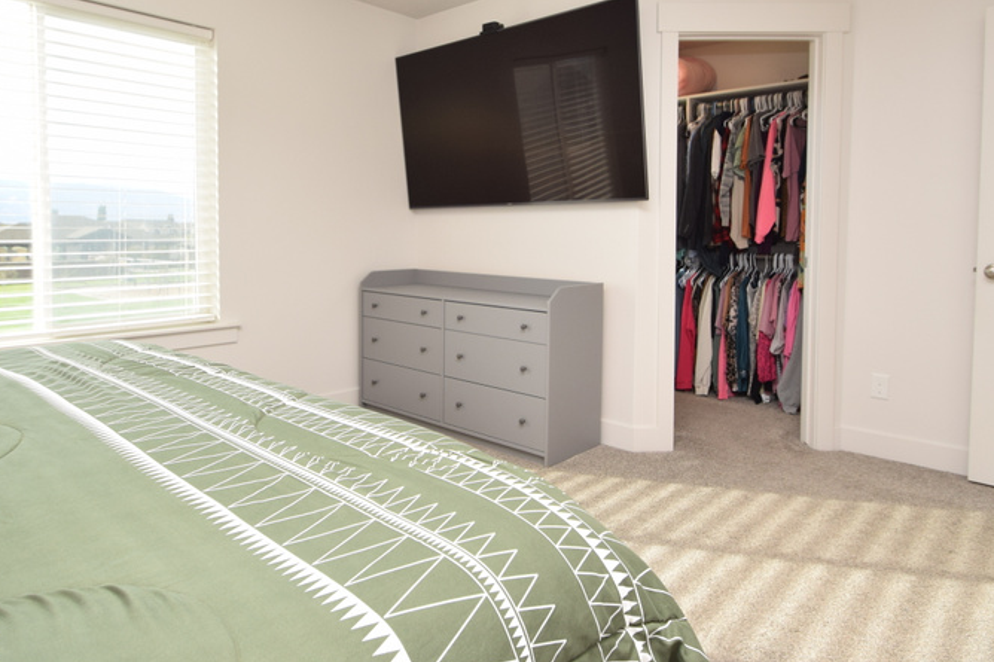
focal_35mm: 23
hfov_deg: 76.0
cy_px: 233
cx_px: 466
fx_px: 635
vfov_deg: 54.2
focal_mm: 10
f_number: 5.6
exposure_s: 1/125
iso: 280
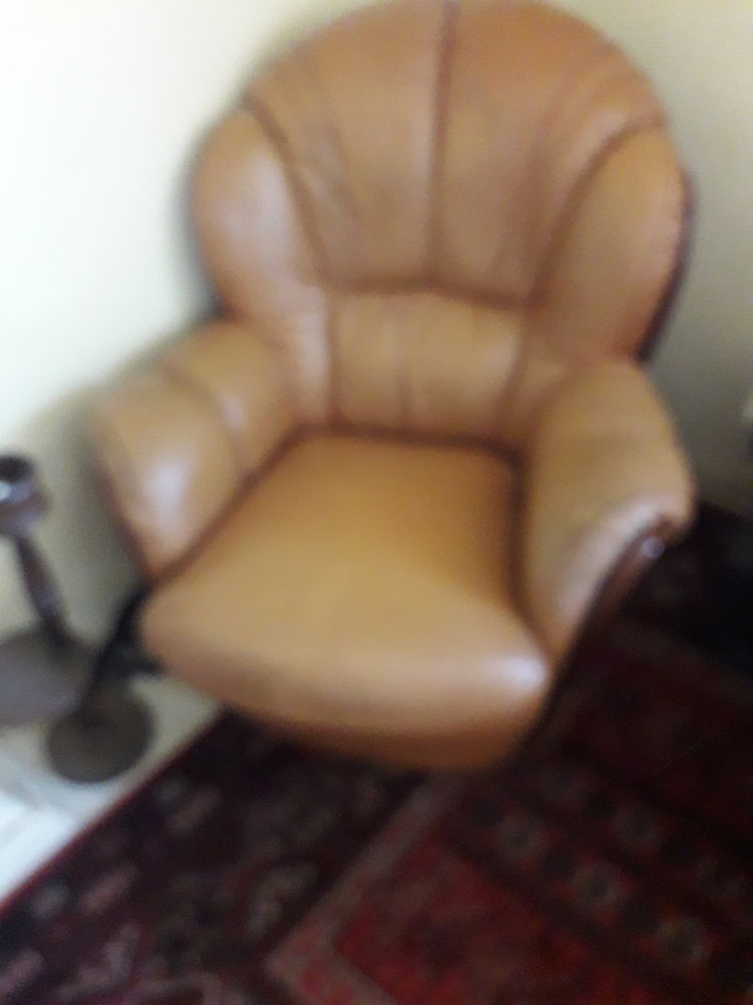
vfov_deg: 65.3
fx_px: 783
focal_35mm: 27
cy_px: 502
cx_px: 376
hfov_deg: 51.4
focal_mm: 3.6
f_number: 1.9
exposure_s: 1/25
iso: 500
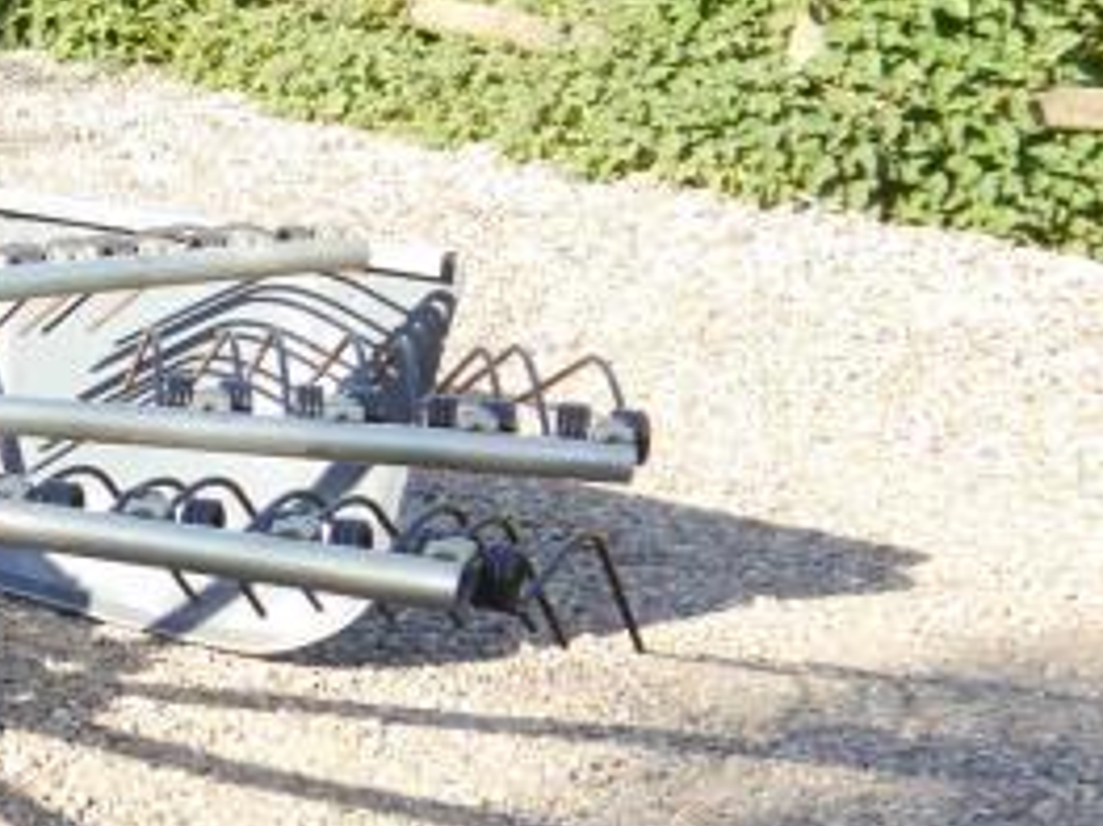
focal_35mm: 117
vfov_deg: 12.6
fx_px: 3726
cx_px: -935
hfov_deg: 14.6
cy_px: 260
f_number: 5
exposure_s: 1/200
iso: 160
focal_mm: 15
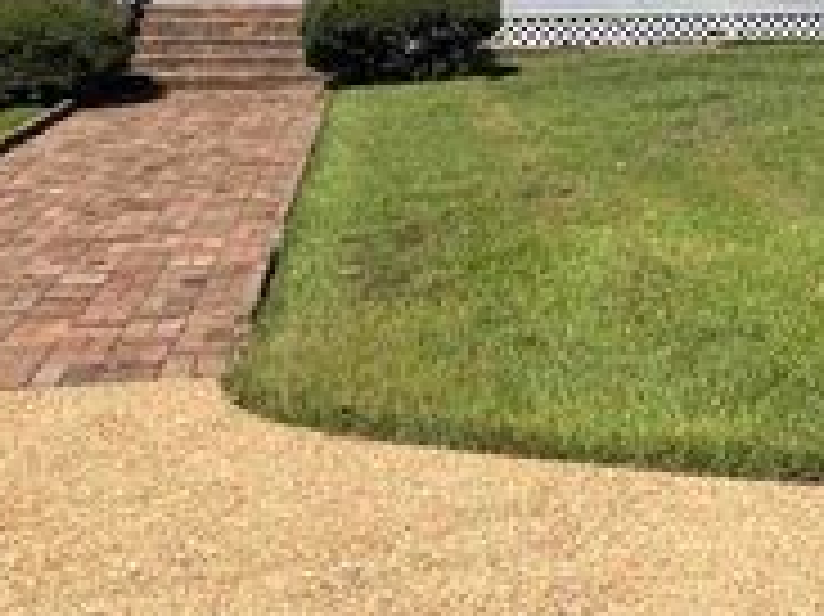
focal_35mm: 71
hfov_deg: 26.7
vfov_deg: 19.6
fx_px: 1689
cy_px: -110
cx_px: 707
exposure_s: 1/4444
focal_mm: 5.7
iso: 50
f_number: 1.5
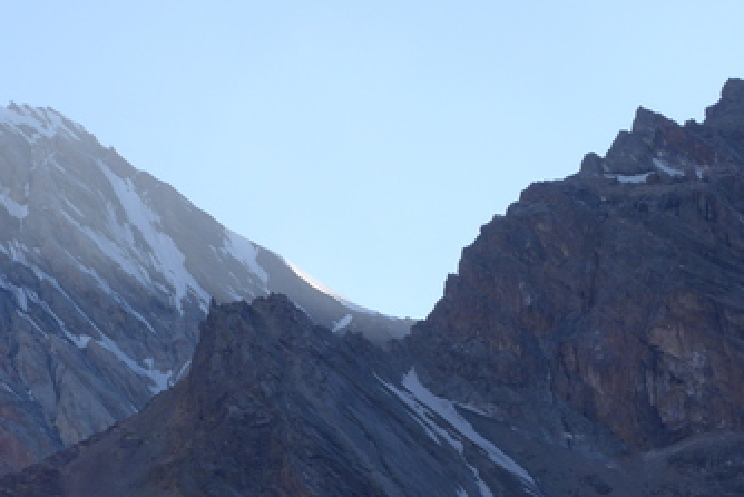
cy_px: 377
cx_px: 273
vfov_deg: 7.1
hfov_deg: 10.6
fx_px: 4011
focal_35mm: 194
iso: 80
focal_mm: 17.7
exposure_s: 1/400
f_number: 2.8
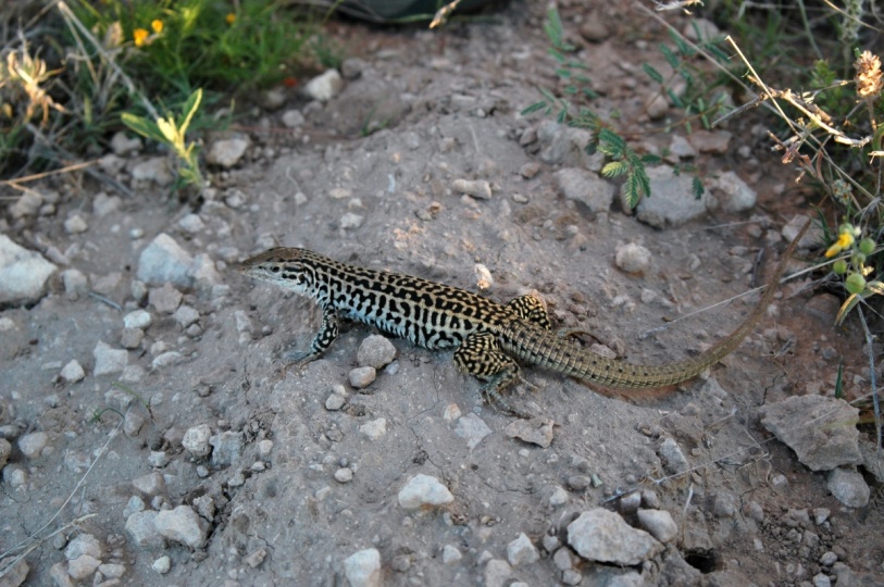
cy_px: 294
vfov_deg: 25.7
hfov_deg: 37.9
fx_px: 1288
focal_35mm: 52
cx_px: 442
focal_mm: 35
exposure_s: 1/125
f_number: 5.6
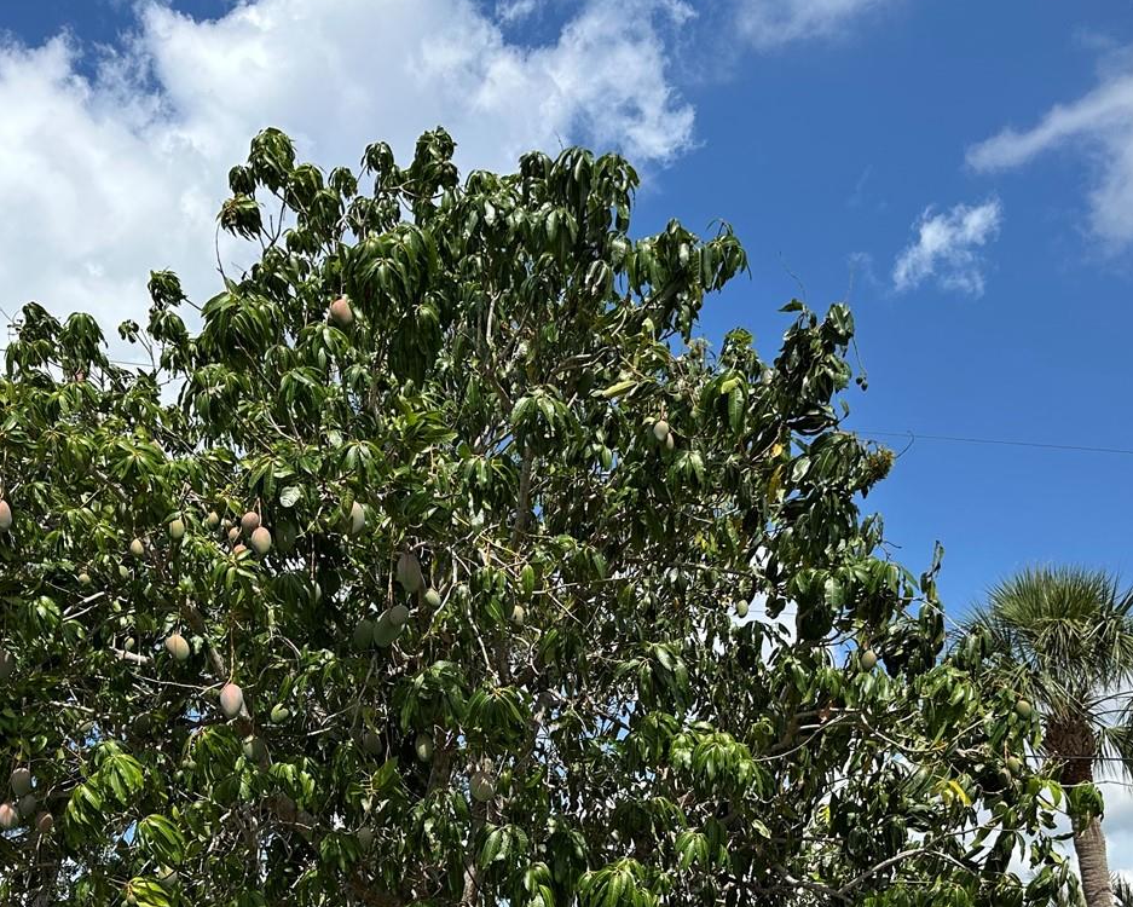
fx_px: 1342
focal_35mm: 40
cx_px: 539
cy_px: 706
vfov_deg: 36.3
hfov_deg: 45.8
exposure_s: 1/4184
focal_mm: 6.86
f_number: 1.78
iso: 80
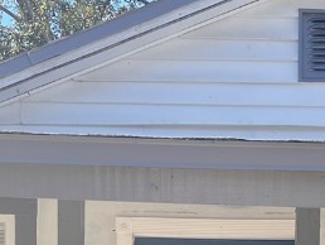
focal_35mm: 103
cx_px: 271
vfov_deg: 13.1
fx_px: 968
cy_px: 427
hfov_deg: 18.8
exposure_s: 1/646
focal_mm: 5.7
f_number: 1.5
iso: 50
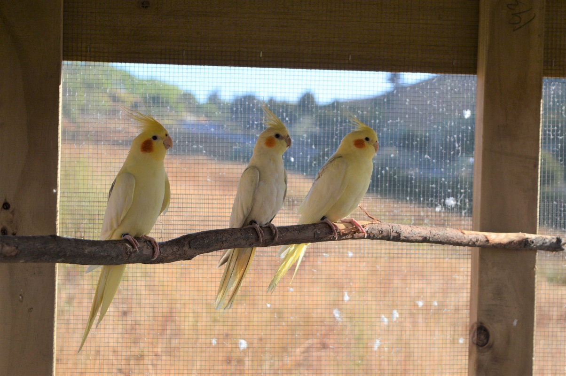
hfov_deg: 24.6
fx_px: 1296
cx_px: 283
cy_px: 188
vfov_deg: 16.5
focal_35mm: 82
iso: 400
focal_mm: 55
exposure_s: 1/640
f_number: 5.6
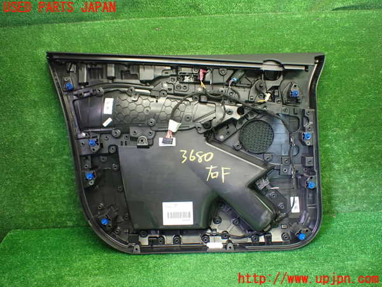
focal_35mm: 30
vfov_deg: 46.8
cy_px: 144
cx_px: 191
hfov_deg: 60.0
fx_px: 331
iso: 800
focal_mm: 5.4
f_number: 2.3
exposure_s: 1/100
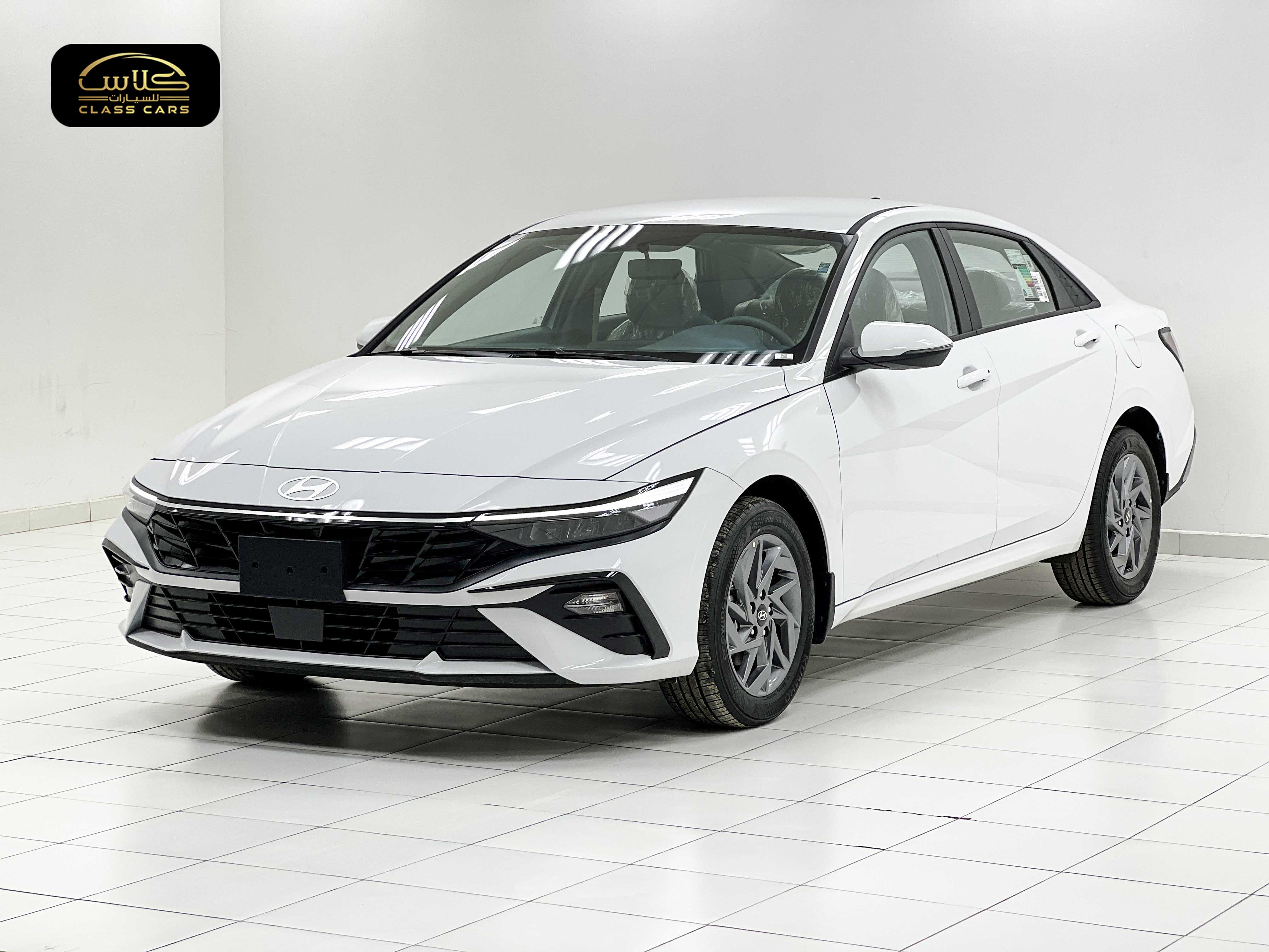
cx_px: 634
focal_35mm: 77
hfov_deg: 25.3
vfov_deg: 19.1
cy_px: 476
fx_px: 2823
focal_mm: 9
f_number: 2.8
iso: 25
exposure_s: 1/120
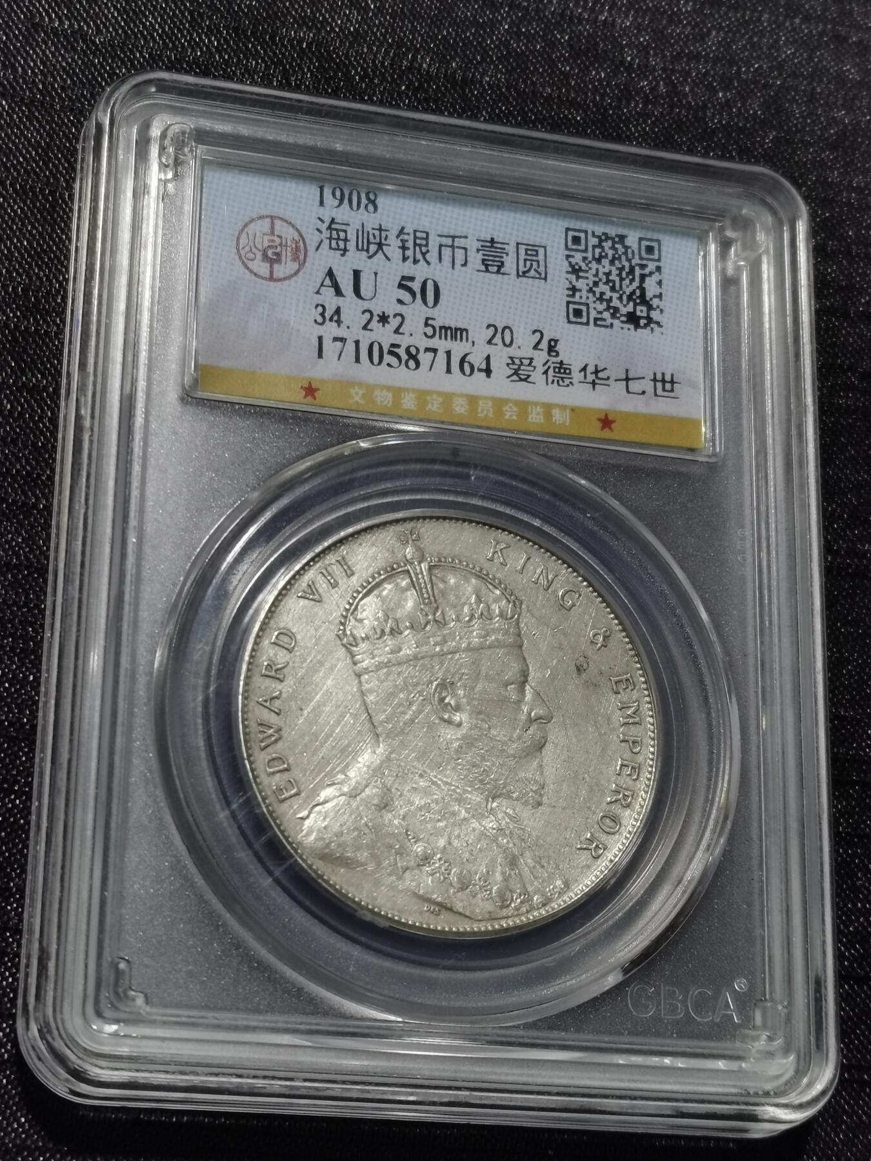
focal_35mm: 70
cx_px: 436
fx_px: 2348
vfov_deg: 27.8
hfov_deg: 21.0
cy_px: 580
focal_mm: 5.58
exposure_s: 1/100
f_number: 1.8
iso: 64
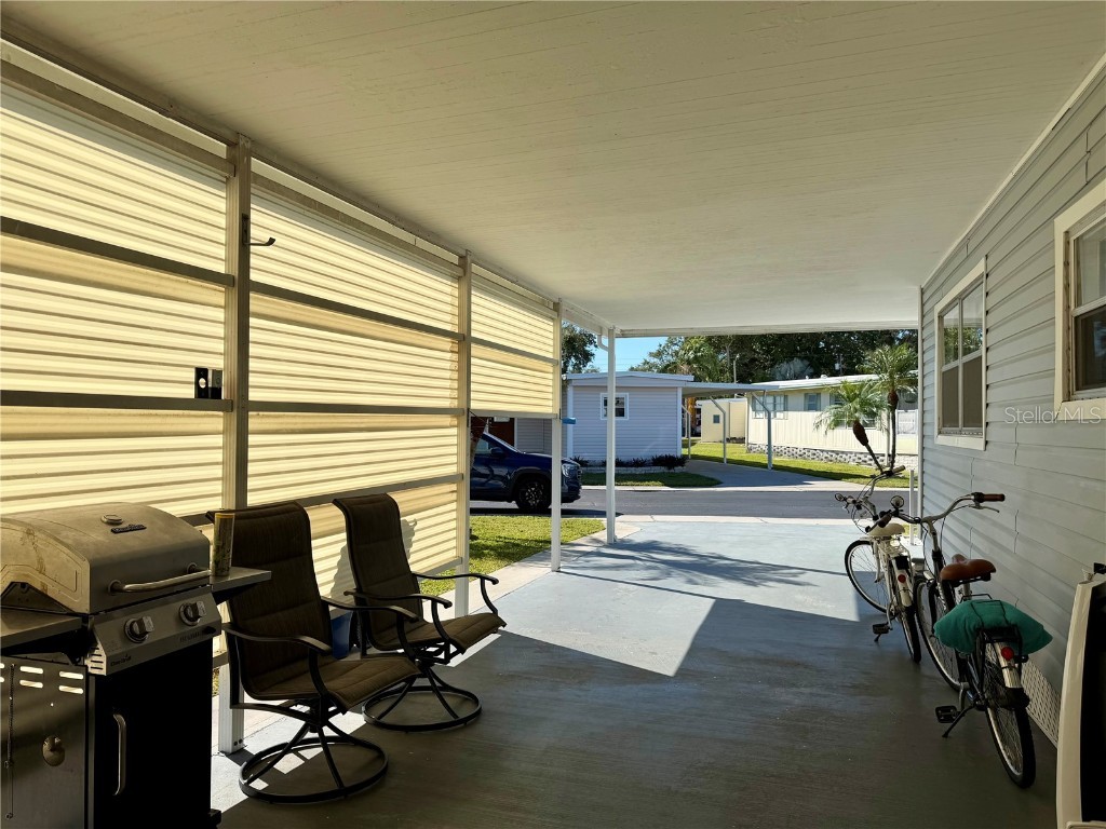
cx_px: 553
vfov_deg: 56.8
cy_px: 414
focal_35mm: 24
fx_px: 767
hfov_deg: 71.6
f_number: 1.78
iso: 80
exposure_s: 1/4975
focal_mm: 6.76
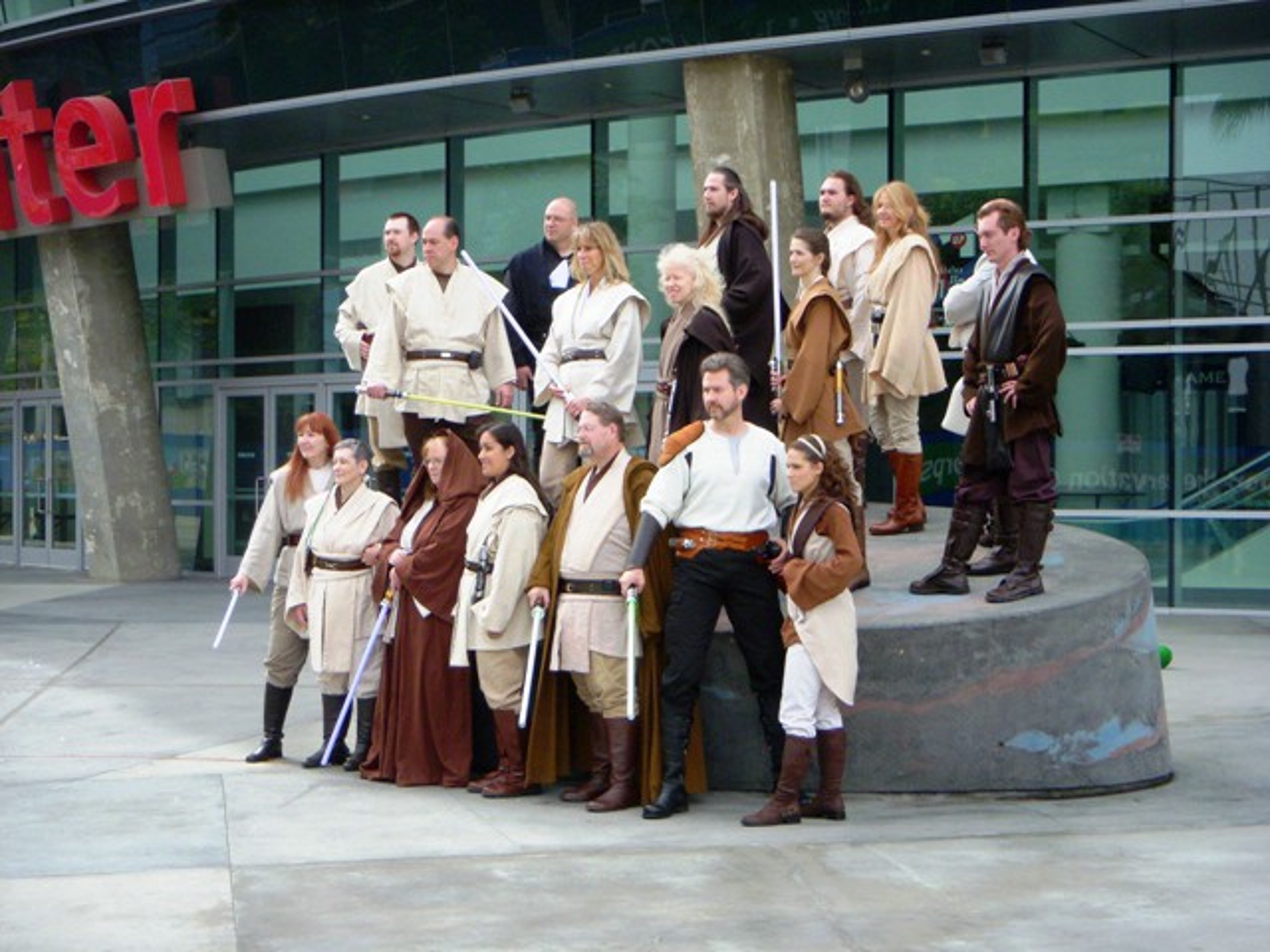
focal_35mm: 66
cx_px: 635
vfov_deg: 22.3
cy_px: 476
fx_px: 2421
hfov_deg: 29.4
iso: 100
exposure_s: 1/500
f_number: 3.7
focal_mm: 11
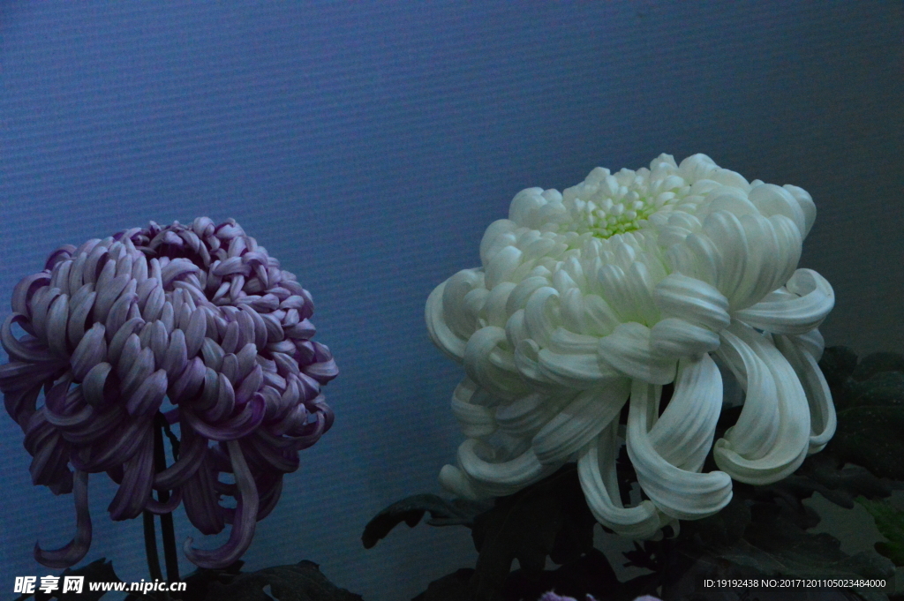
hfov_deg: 12.5
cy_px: 300
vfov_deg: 8.3
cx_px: 452
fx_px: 4140
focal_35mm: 165
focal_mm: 110
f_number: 13
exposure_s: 1/80
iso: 6400
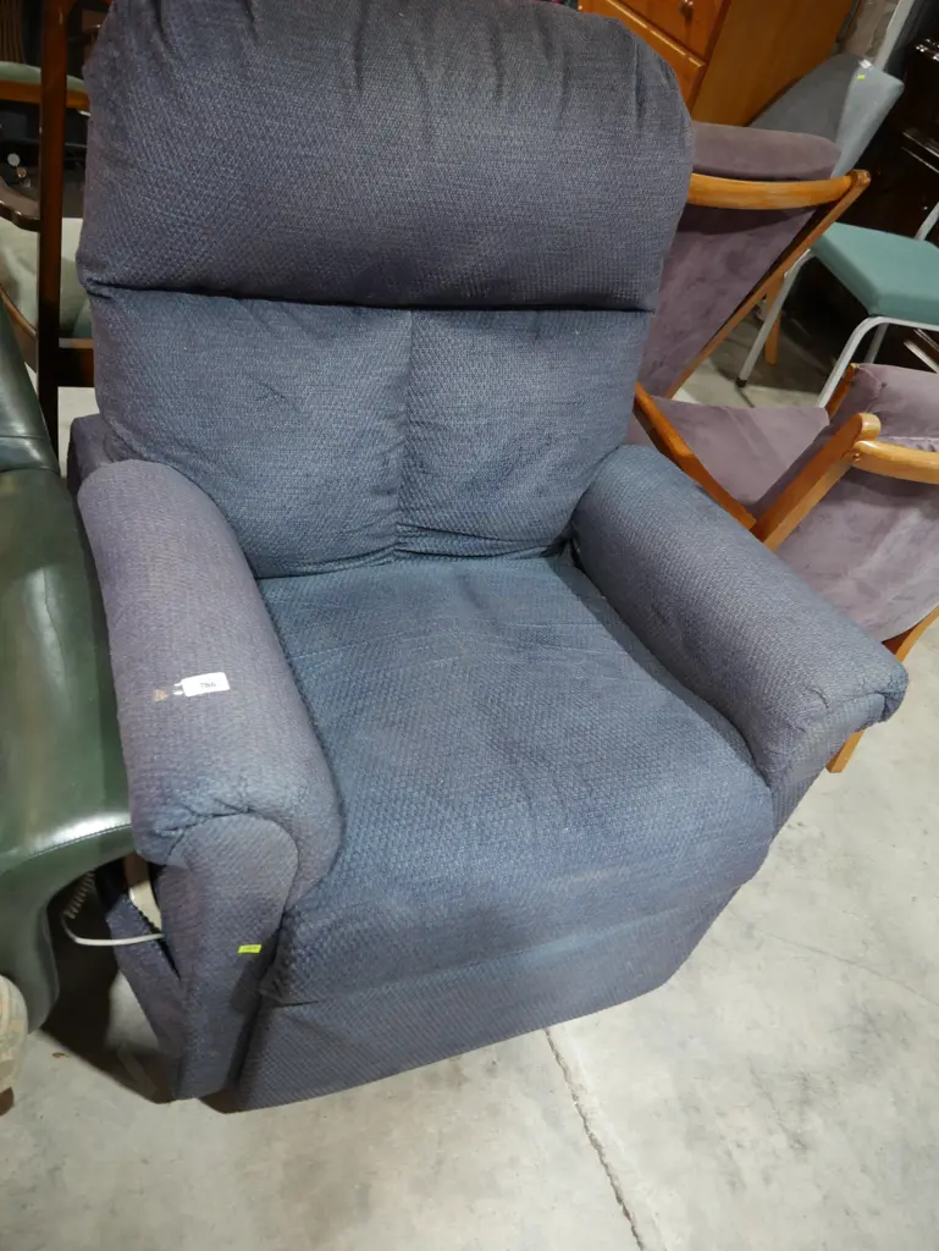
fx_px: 1012
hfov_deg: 49.8
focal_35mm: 28
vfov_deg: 63.4
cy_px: 626
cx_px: 470
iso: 500
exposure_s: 1/60
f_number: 3.5
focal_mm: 14
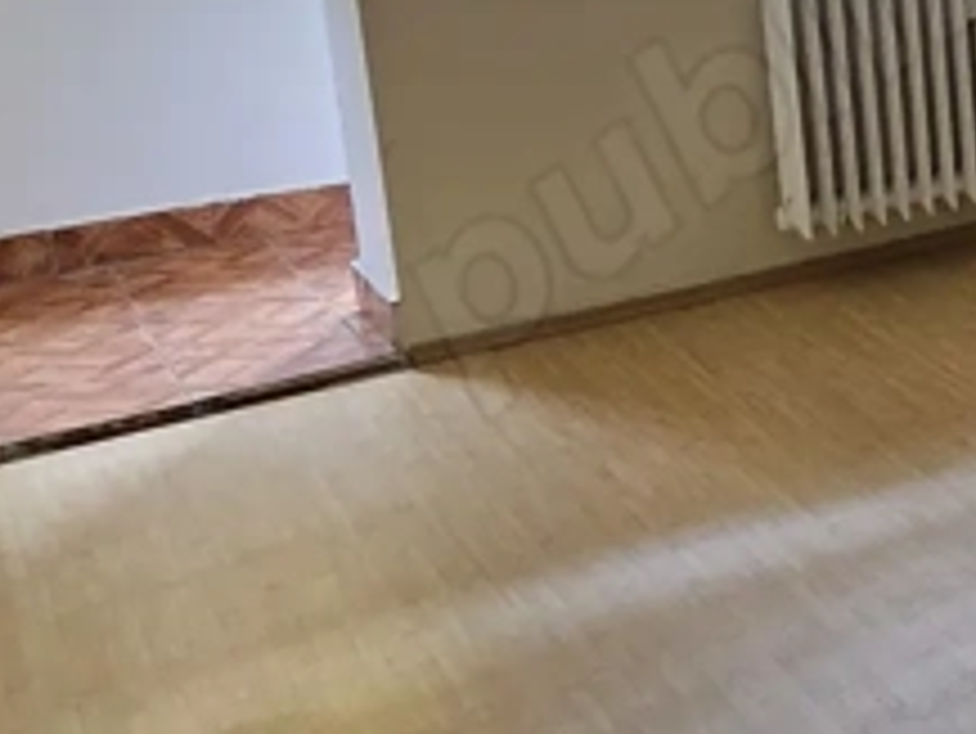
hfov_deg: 25.4
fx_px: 1693
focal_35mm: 60
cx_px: 1412
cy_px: 81
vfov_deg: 23.8
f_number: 2.2
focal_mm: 2.2
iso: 200
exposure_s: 1/50
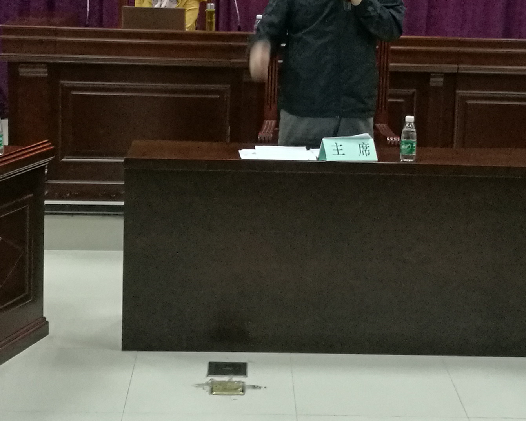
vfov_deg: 19.5
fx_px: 1214
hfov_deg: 24.4
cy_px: 91
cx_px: 282
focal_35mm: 78
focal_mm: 4.5
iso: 400
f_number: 2.2
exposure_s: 1/25
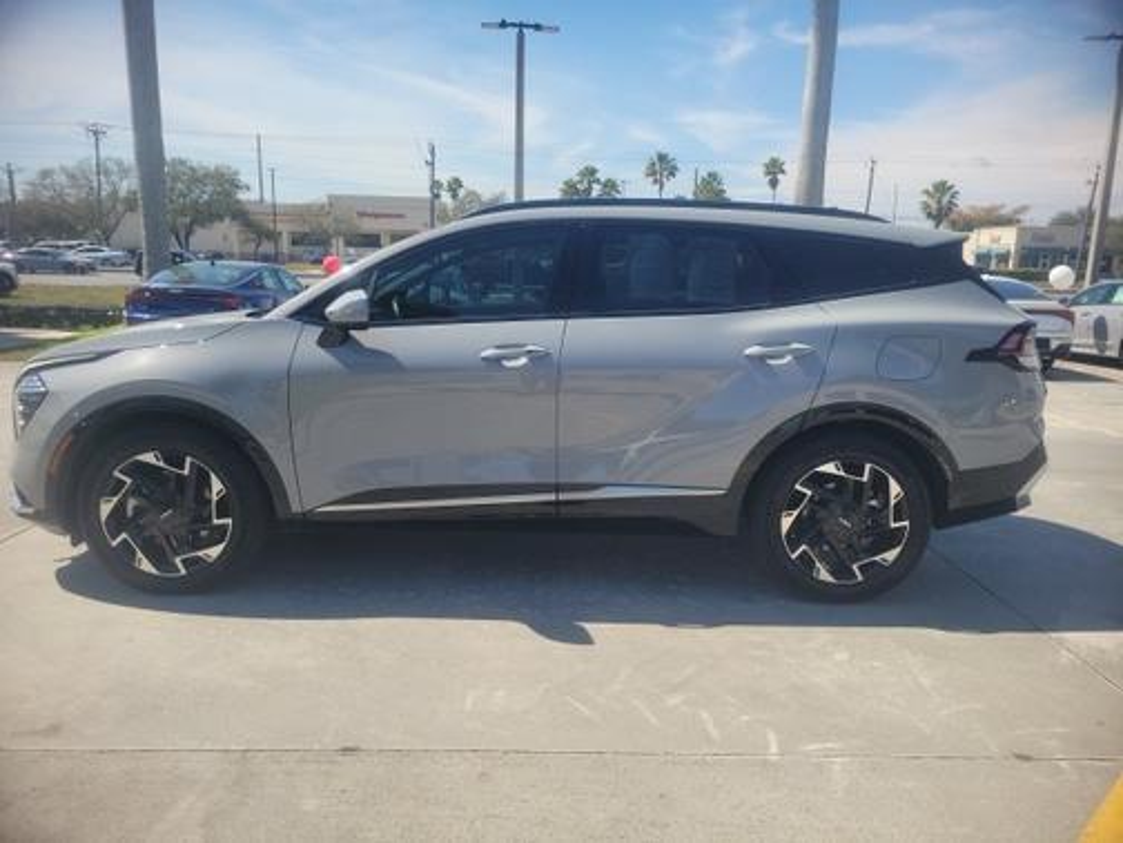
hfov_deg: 67.3
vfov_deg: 53.1
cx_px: 562
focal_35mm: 26
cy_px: 422
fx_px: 843
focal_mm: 5.4
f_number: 1.8
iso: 50
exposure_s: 1/1718
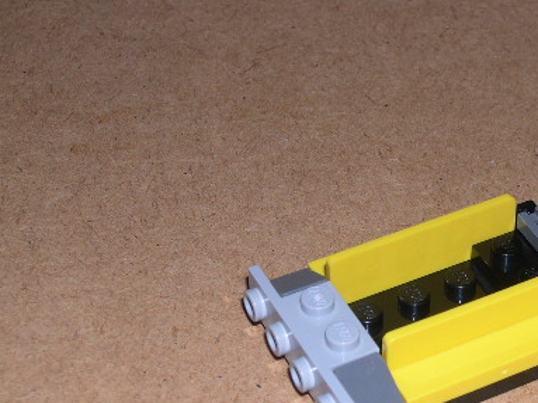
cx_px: 433
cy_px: 277
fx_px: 1740
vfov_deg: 13.2
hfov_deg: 17.4
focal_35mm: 112
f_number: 10
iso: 100
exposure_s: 1/60
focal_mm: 14.2
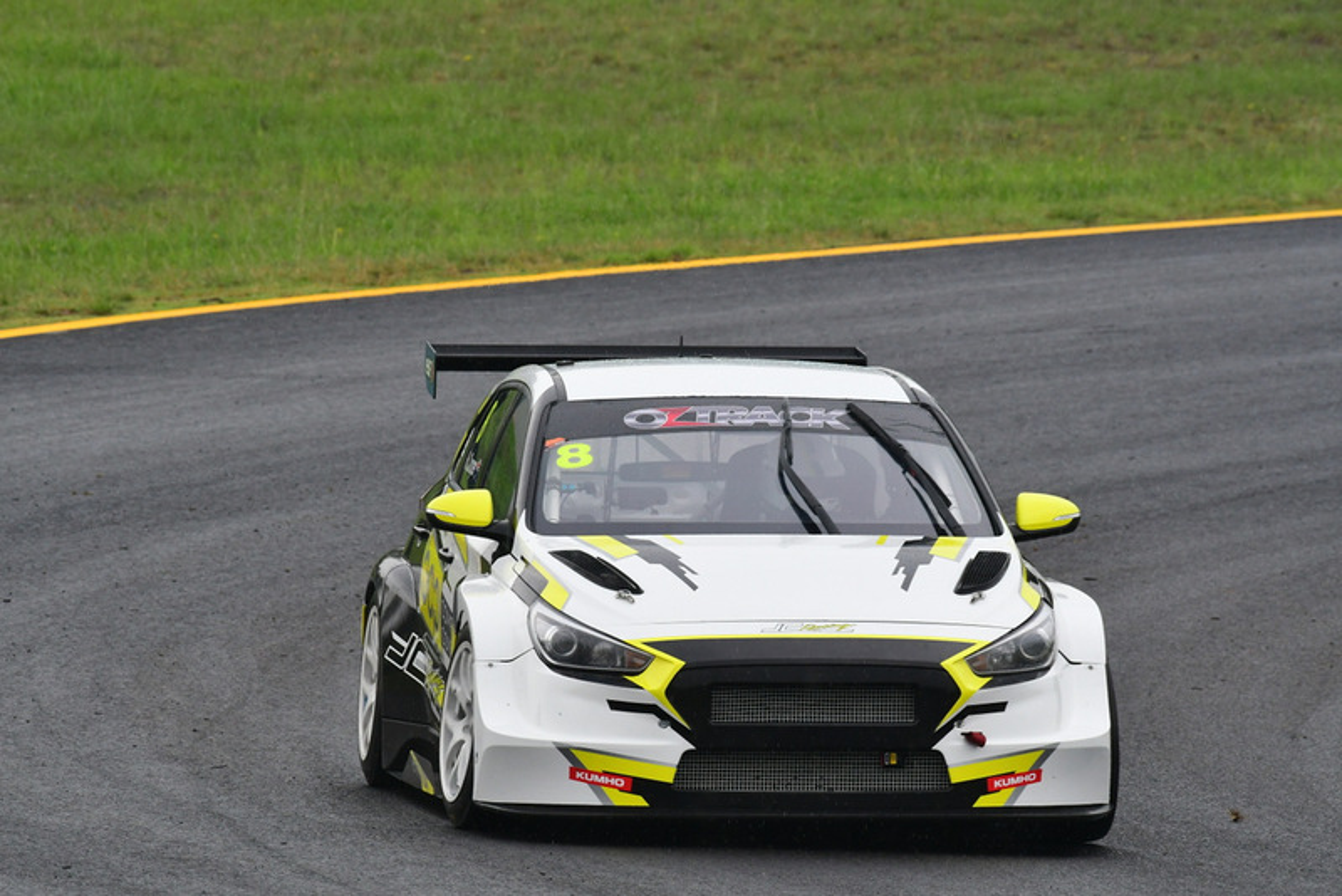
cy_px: 448
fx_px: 22374
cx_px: 671
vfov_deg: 2.3
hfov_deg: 3.4
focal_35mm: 600
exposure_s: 1/640
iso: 1000
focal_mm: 400
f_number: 11
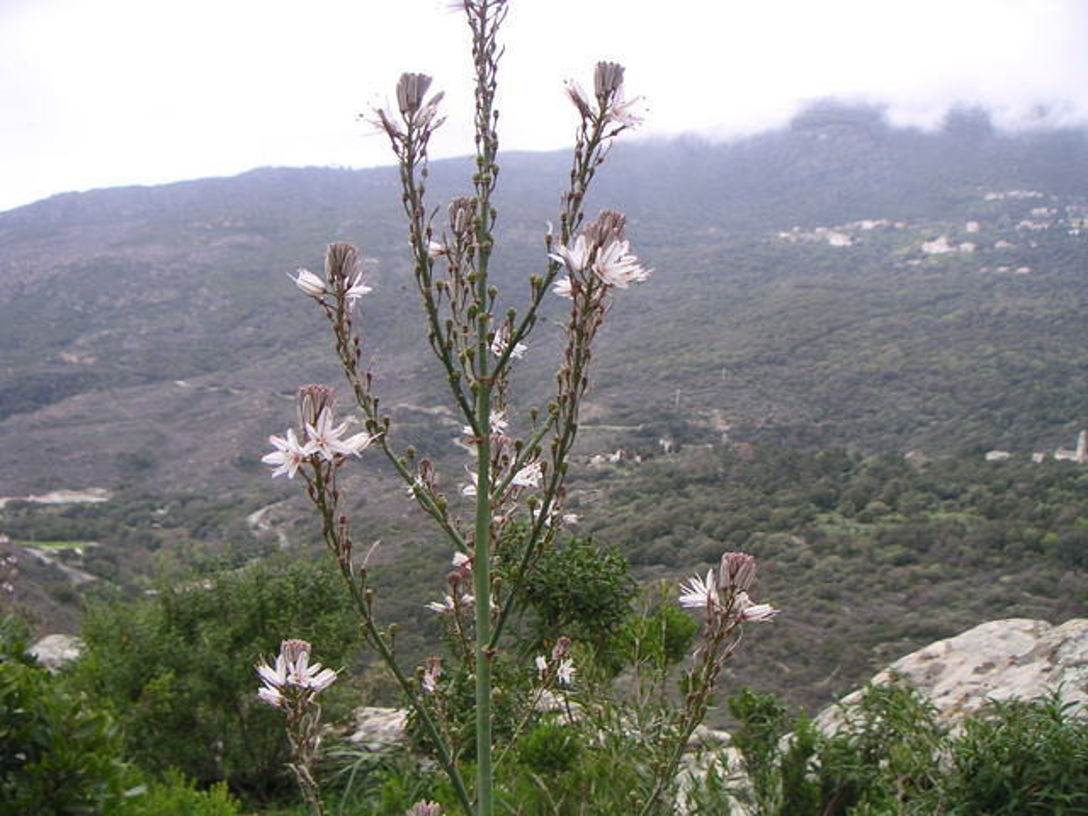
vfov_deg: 37.7
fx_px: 1194
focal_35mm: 38
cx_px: 544
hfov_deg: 49.0
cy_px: 408
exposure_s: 1/180
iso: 50
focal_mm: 6
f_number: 2.8
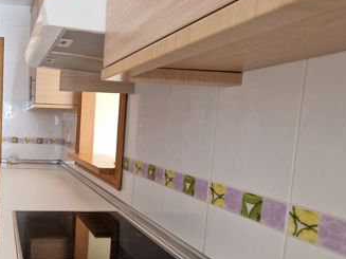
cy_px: 152
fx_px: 280
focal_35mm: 28
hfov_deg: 54.6
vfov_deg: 49.5
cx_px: 30
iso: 100
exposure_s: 1/50
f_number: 2.2
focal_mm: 2.2
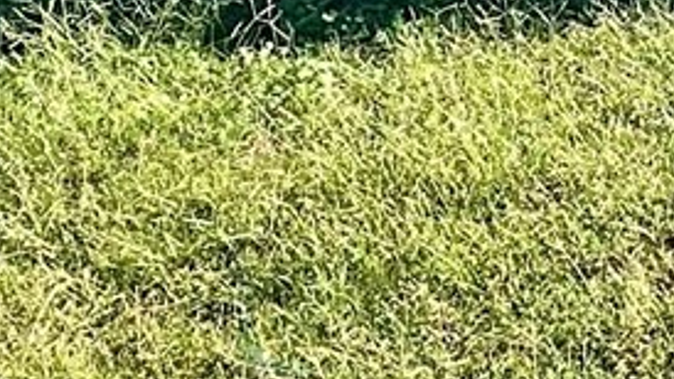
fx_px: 1912
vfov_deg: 10.0
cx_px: 1072
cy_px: -512
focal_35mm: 107
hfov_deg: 17.5
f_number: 2.2
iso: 40
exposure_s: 1/475
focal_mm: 2.22
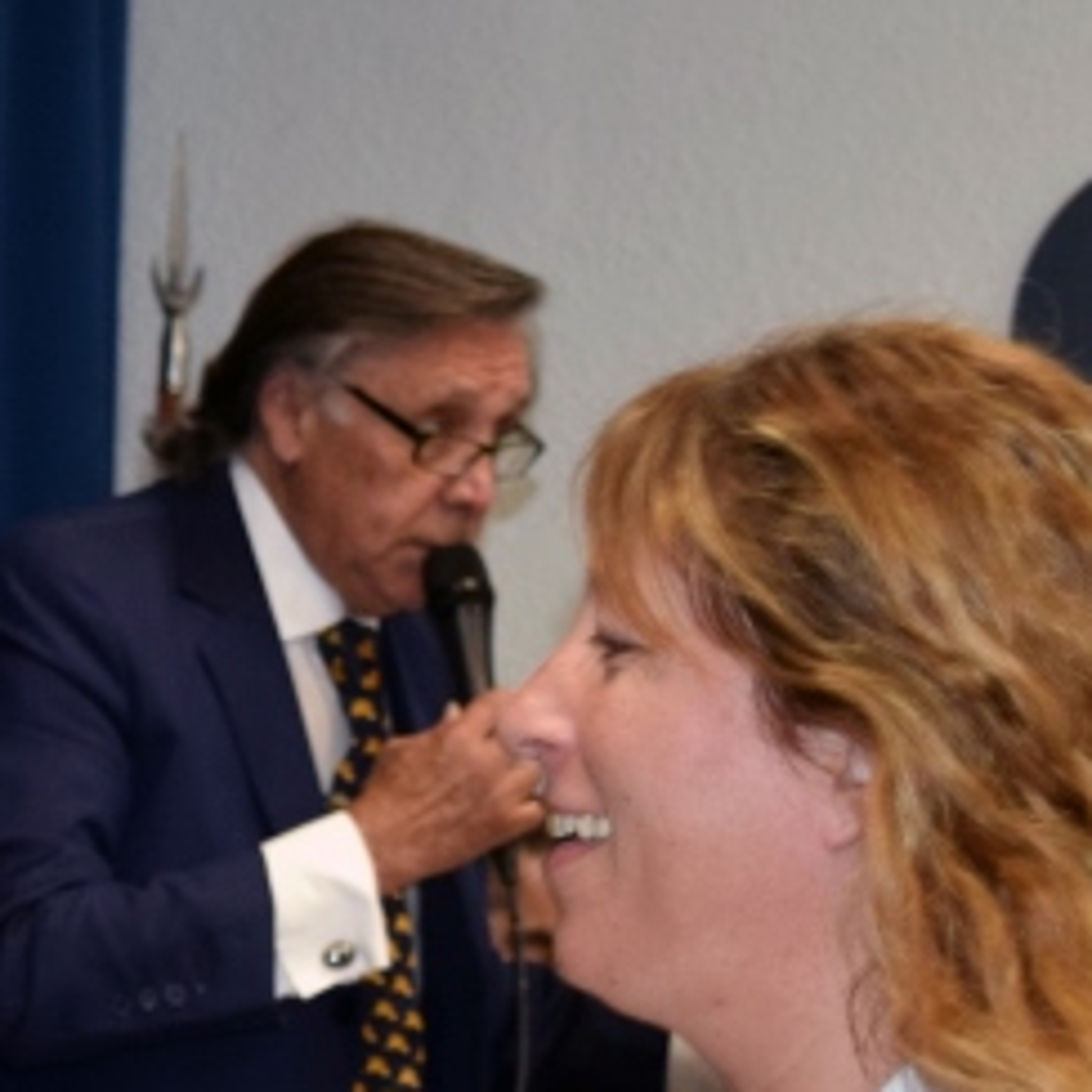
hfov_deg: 9.4
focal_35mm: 182
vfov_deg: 9.6
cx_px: -479
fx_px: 6496
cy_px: 1018
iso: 800
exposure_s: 1/125
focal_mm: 34
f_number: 5.6
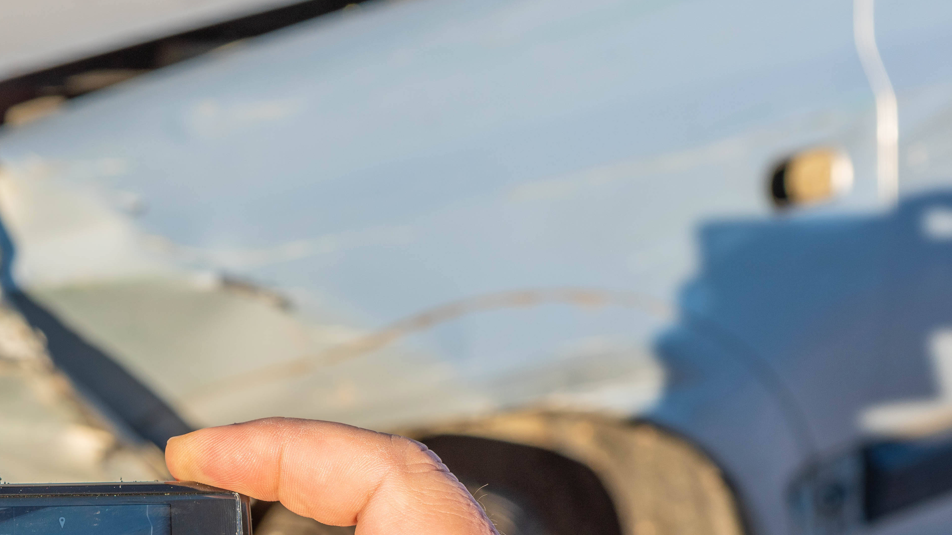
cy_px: 629
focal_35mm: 99
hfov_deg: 20.7
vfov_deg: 12.0
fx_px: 2499
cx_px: -43
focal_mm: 45
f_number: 7.1
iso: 100
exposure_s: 1/125
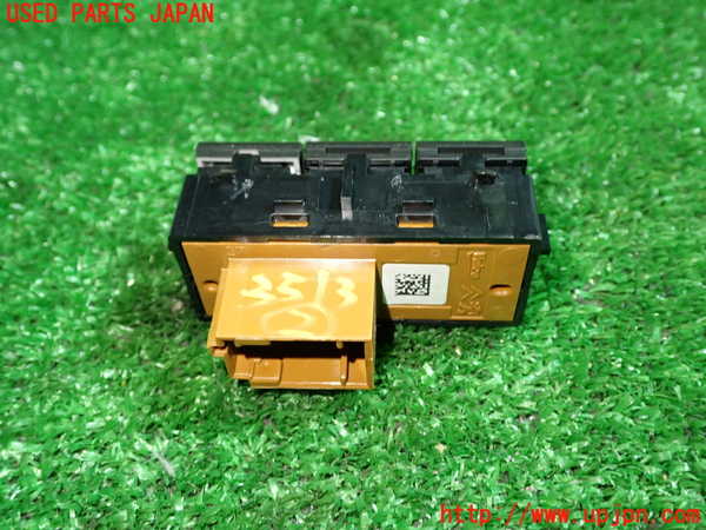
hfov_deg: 51.4
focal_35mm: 36
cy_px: 265
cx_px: 353
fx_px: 734
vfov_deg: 39.7
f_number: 2.5
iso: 320
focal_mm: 6.37
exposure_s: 1/40
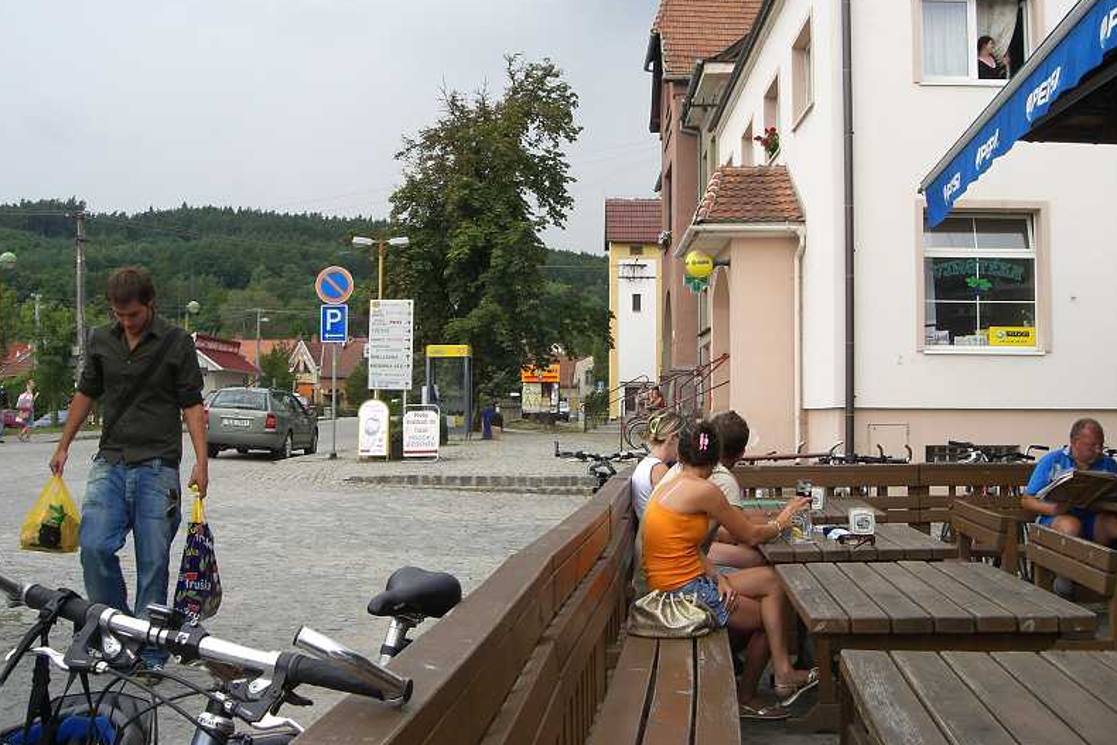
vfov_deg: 33.4
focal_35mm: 40
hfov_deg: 48.5
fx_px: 1241
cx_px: 560
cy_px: 336
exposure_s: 1/125
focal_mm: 6.3
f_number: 4.4
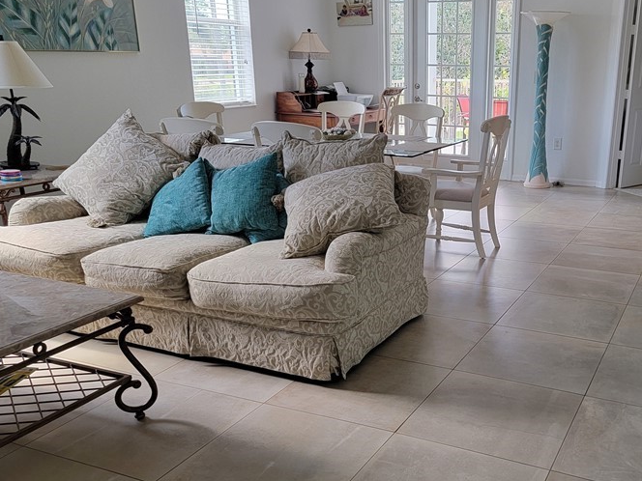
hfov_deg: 49.2
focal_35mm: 37
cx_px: 433
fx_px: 686
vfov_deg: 38.6
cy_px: 281
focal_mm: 6.7
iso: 100
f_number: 1.8
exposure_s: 1/120
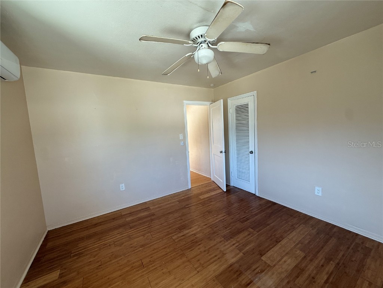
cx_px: 192
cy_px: 144
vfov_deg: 85.7
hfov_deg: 102.1
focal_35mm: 14
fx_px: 155
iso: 64
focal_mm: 2.22
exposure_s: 1/101
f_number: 2.2
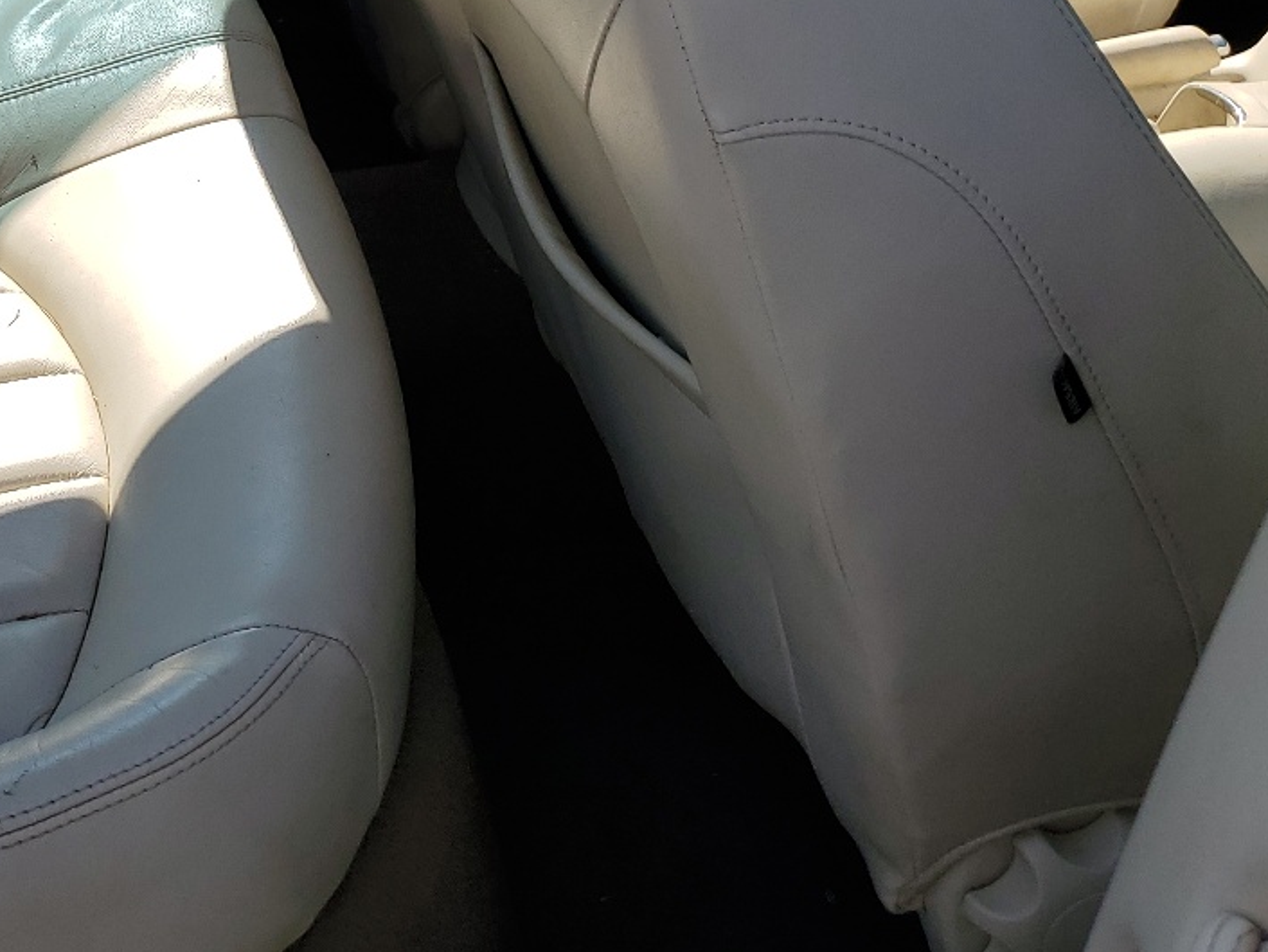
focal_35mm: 59
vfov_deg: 23.6
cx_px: 13
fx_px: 2162
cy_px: -31
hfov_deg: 30.5
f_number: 1.5
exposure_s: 1/1667
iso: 50
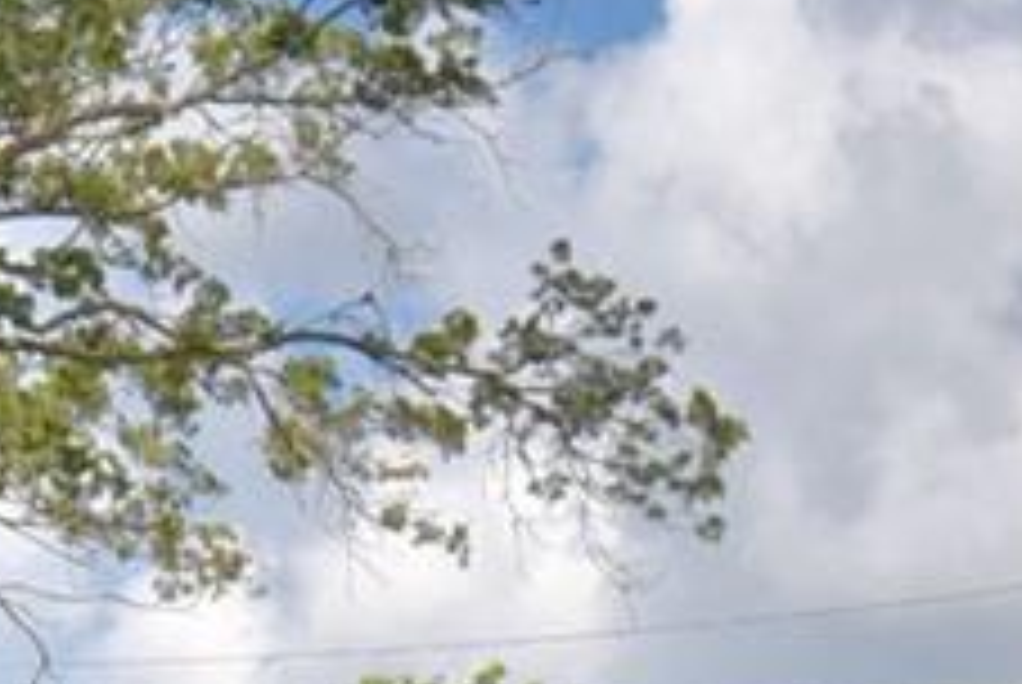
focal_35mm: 211
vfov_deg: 6.4
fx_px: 5998
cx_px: -360
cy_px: 1242
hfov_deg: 9.5
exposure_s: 1/800
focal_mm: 20
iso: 100
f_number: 5.6
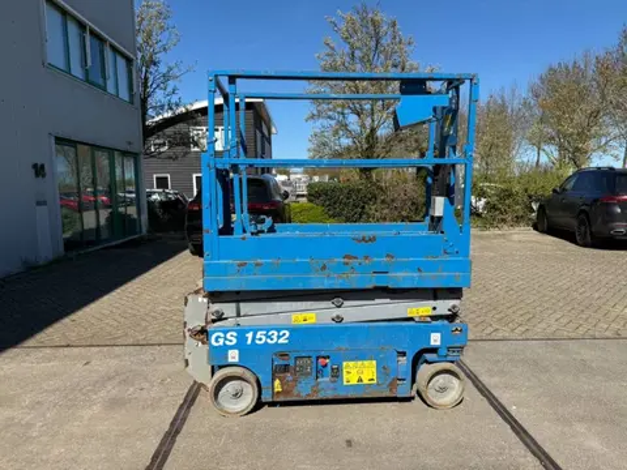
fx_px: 435
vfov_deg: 56.8
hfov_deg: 71.6
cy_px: 235
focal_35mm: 24
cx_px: 314
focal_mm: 6.76
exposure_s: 1/5319
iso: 80
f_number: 1.78
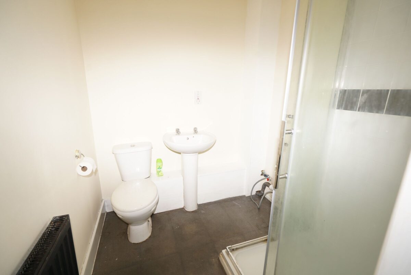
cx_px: 206
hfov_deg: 96.7
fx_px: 183
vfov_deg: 73.8
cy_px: 138
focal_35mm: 16
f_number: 5
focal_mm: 16
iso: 400
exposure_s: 1/60
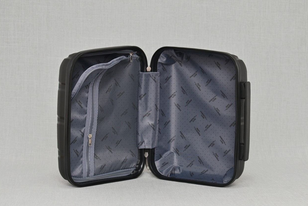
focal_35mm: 74
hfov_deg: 27.3
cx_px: 152
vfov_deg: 18.5
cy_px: 105
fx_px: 634
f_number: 5.6
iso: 100
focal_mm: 48
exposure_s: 1/60
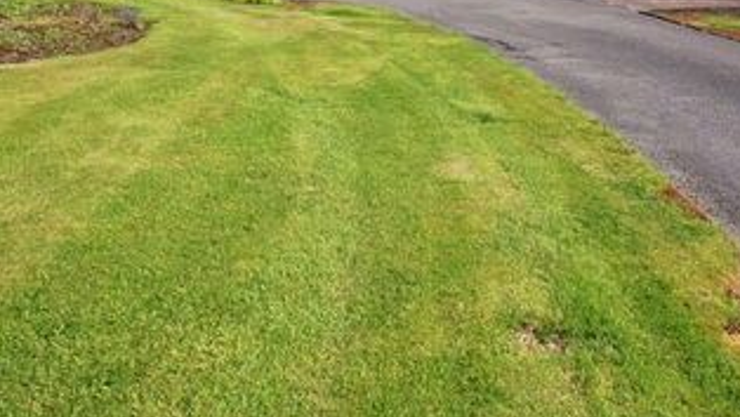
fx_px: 687
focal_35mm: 35
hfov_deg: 53.9
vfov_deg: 30.6
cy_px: -29
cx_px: 559
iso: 200
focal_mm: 10
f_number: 8
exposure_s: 1/400
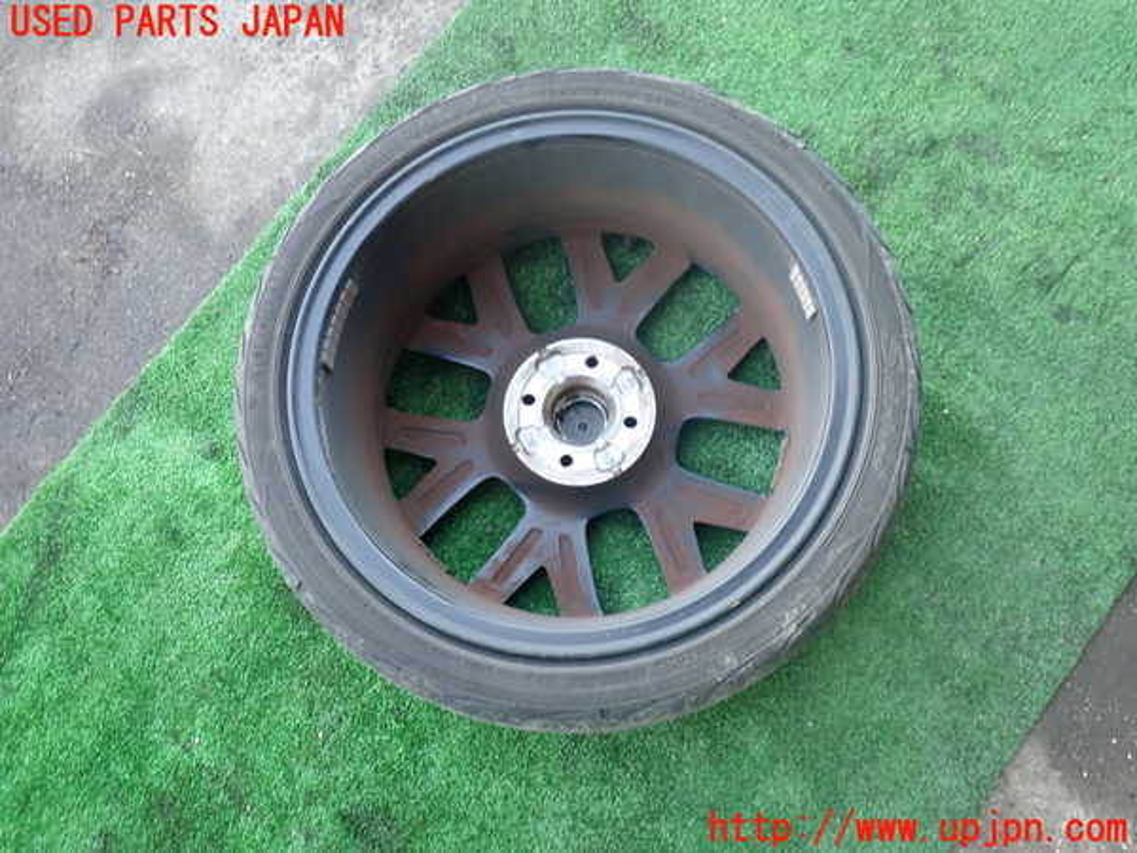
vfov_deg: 46.8
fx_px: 985
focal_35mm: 30
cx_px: 568
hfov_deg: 60.0
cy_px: 426
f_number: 2.3
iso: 200
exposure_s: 1/50
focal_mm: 5.4
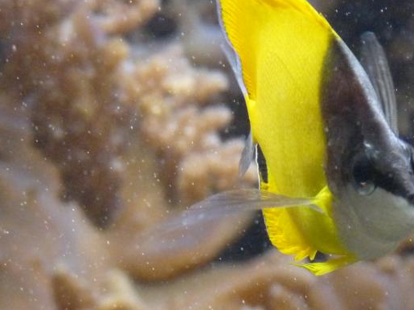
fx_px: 5070
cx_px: 316
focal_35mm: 424
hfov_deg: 4.7
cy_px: 137
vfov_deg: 3.5
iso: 800
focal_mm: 34.2
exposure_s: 1/100
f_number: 3.7
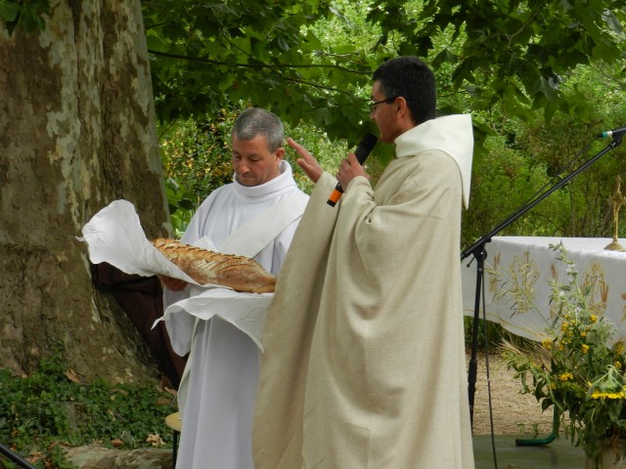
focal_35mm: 145
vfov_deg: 10.2
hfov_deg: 13.6
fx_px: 2622
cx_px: 313
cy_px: 234
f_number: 5.1
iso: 160
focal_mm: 25.7
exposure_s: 1/60
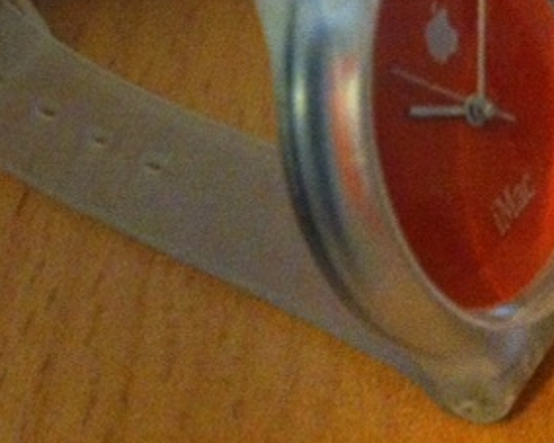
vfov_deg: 19.5
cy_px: 33
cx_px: 211
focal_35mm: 77
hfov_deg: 24.7
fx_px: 1262
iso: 1000
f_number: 2.8
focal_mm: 3.85
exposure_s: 1/15
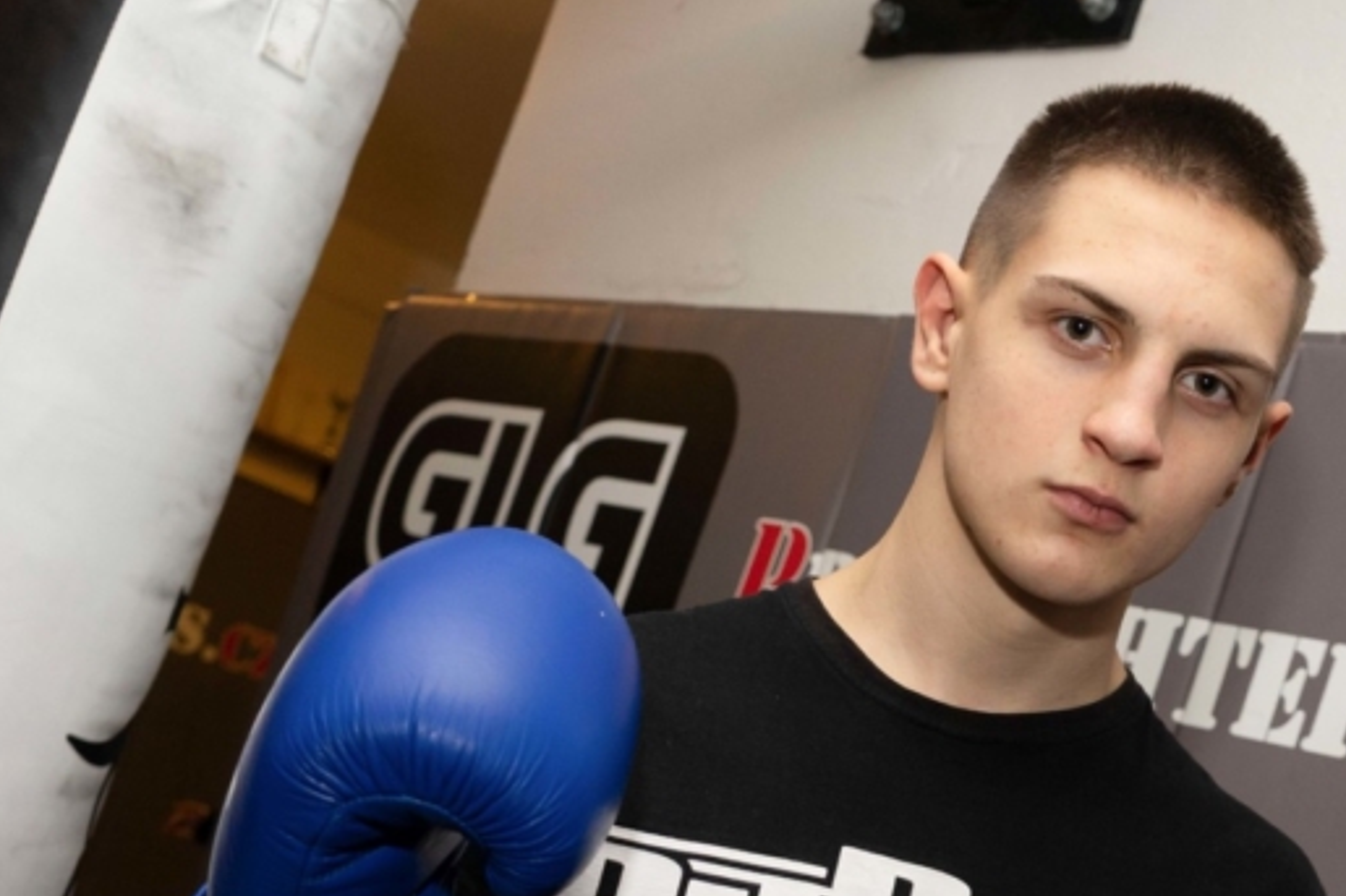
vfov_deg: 22.5
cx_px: 941
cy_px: 892
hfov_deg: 34.0
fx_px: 2168
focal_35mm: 58
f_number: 4.5
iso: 400
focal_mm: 29
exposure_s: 1/250
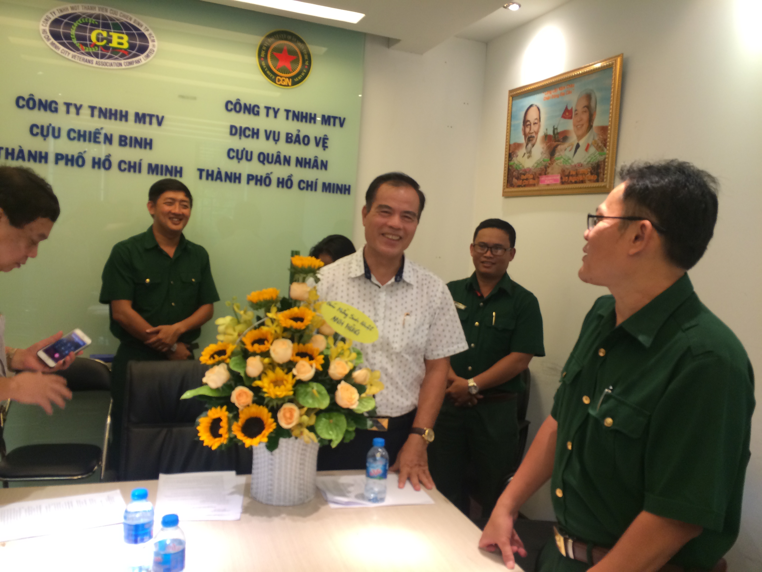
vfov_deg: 48.2
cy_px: 286
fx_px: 638
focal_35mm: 29
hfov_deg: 61.7
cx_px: 381
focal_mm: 4.15
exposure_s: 1/33
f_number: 2.2
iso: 125
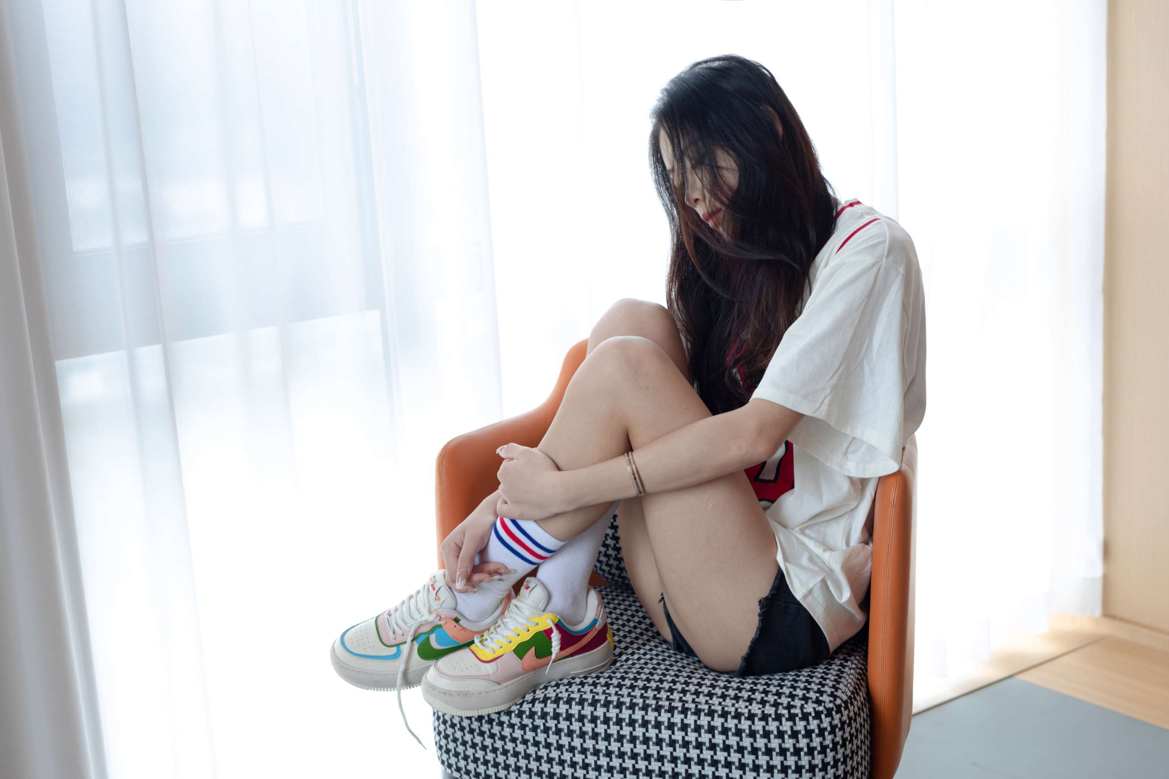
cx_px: 584
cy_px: 390
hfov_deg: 40.3
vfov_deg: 27.5
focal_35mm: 49
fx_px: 1591
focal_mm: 50
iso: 200
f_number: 3.5
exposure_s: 1/40
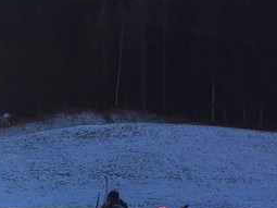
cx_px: 9
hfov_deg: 20.9
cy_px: 297
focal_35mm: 91
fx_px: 728
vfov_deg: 15.2
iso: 32
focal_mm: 4.15
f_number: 2.2
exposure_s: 1/1883
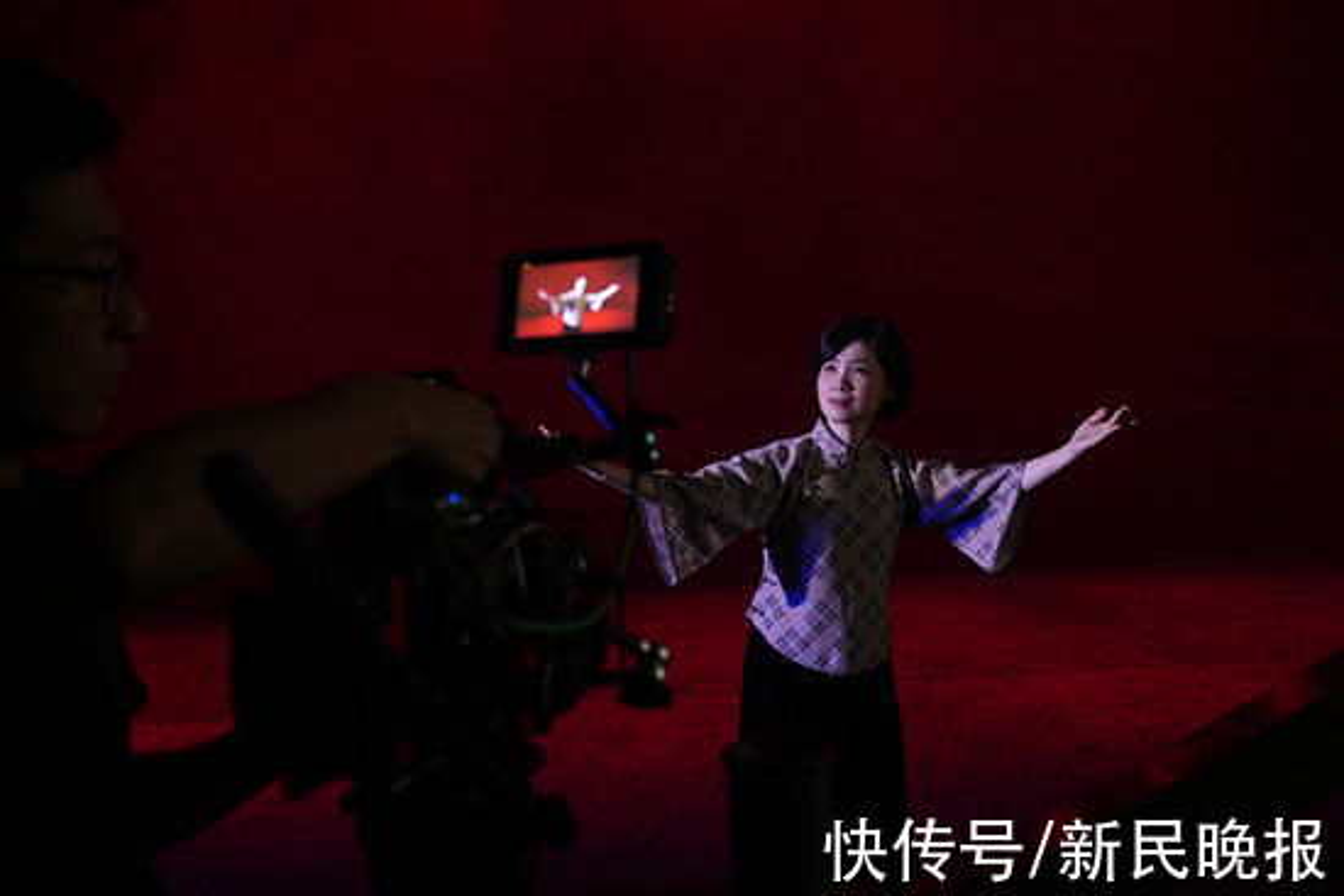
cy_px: 448
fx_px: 1568
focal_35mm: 42
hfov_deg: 46.4
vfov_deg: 31.9
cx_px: 672
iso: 1600
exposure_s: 1/80
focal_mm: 28
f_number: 2.8
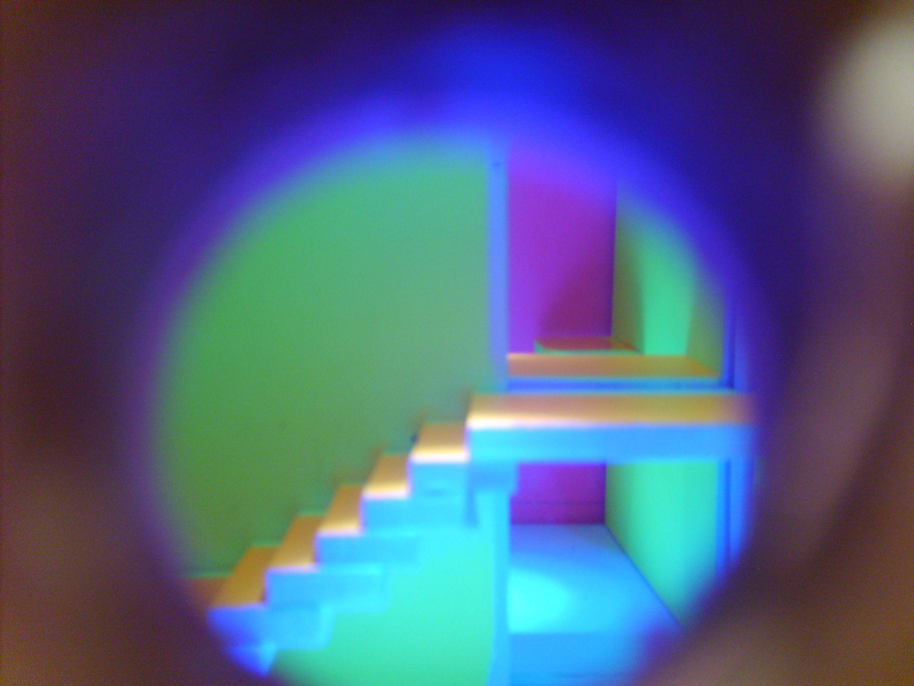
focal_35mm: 35
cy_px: 343
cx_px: 457
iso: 140
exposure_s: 1/2
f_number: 2.8
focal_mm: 5.8
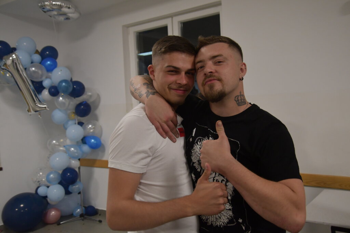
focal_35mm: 36
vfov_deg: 36.9
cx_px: 175
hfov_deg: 53.1
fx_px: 350
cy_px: 116
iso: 1100
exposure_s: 1/125
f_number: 3.5
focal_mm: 24
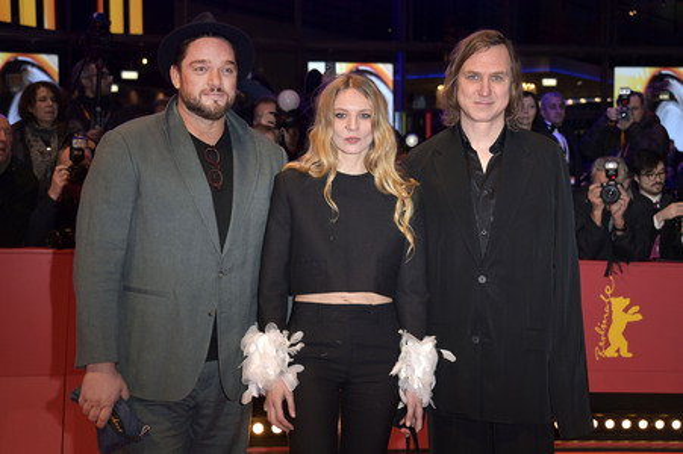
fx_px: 1062
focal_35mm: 56
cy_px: 227
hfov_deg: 35.7
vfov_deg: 24.2
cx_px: 342
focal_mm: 56
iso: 800
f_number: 5.6
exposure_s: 1/200
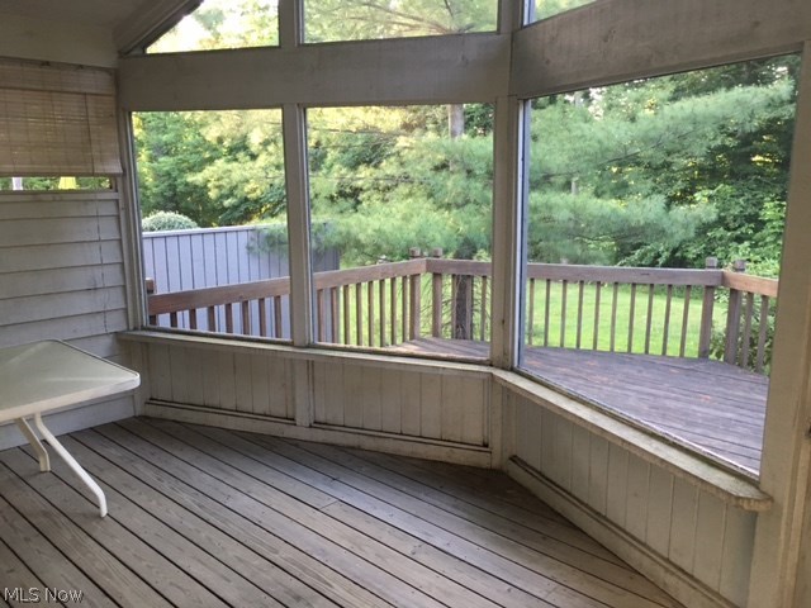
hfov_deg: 61.7
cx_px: 406
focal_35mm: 29
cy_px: 304
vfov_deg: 48.2
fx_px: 679
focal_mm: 4.15
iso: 50
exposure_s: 1/15
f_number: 2.2
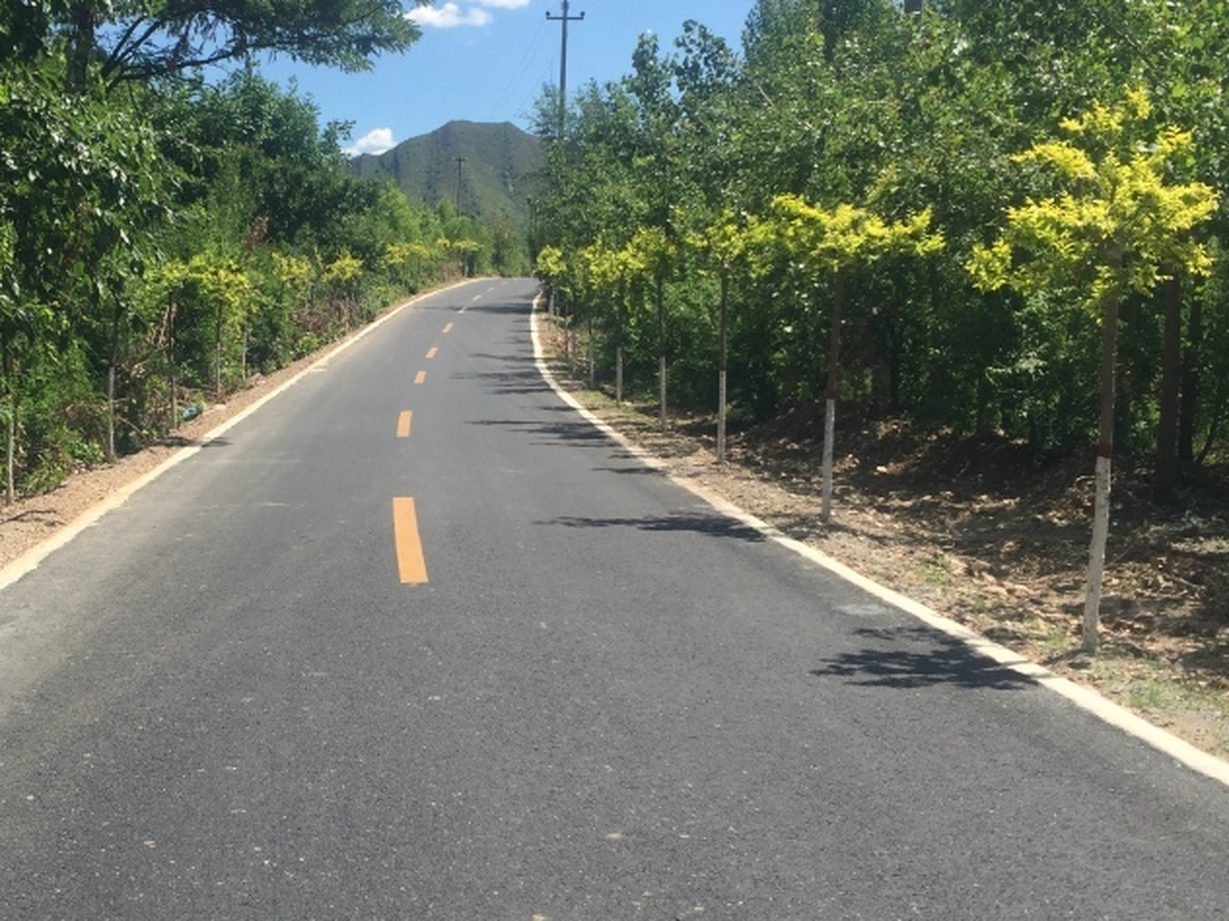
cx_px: 369
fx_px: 1669
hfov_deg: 39.7
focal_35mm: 47
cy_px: 457
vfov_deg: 30.9
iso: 32
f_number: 2.2
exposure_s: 1/1647
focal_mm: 4.15
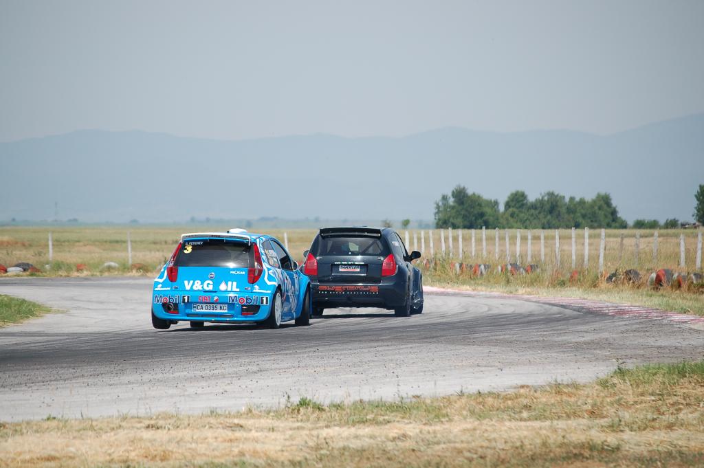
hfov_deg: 11.8
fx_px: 3400
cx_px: 352
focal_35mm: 174
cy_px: 234
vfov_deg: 7.9
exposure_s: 1/1250
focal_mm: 116
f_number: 5
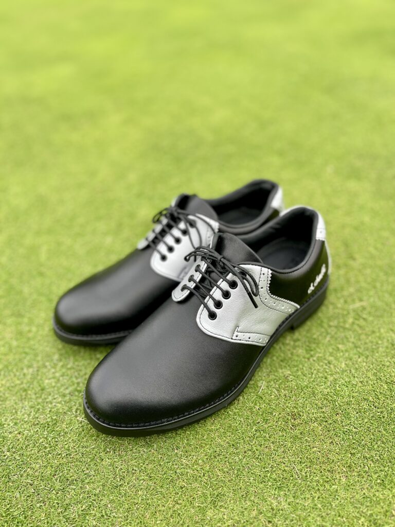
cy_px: 264
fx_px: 396
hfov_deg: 53.1
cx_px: 198
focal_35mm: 26
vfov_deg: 67.3
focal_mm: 5.1
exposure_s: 1/381
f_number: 1.6
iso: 50
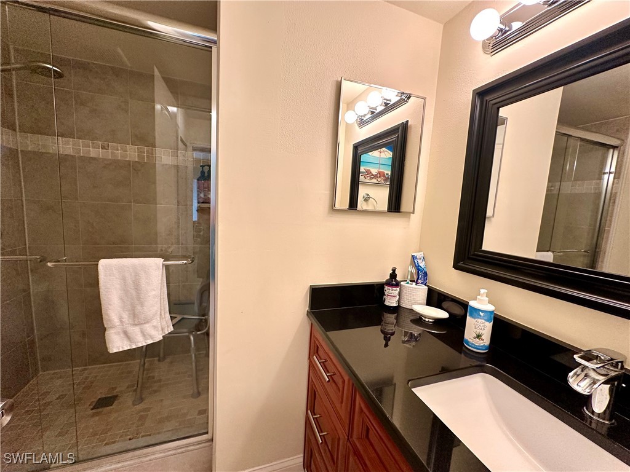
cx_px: 315
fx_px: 255
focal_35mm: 14
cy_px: 236
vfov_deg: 85.7
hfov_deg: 102.1
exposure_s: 1/120
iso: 200
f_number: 2.2
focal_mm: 2.22
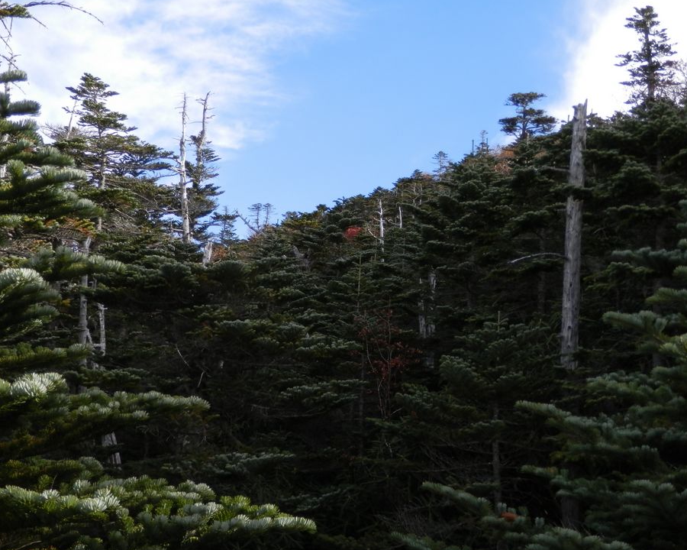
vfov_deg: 30.3
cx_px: 366
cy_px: 277
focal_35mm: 50
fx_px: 1017
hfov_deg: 37.3
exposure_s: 1/250
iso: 80
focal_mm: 8
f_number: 3.8
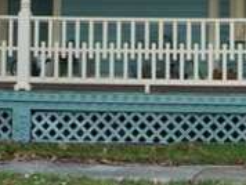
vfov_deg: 8.6
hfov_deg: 11.9
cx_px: 191
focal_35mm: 166
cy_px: -142
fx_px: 1181
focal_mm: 7.8
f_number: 2.8
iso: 64
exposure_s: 1/80
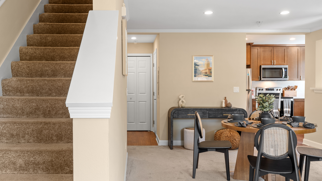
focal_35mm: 31
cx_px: 136
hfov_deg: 62.3
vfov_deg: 37.8
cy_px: 87
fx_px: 265
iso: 400
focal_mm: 25
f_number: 8
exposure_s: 1/2.5
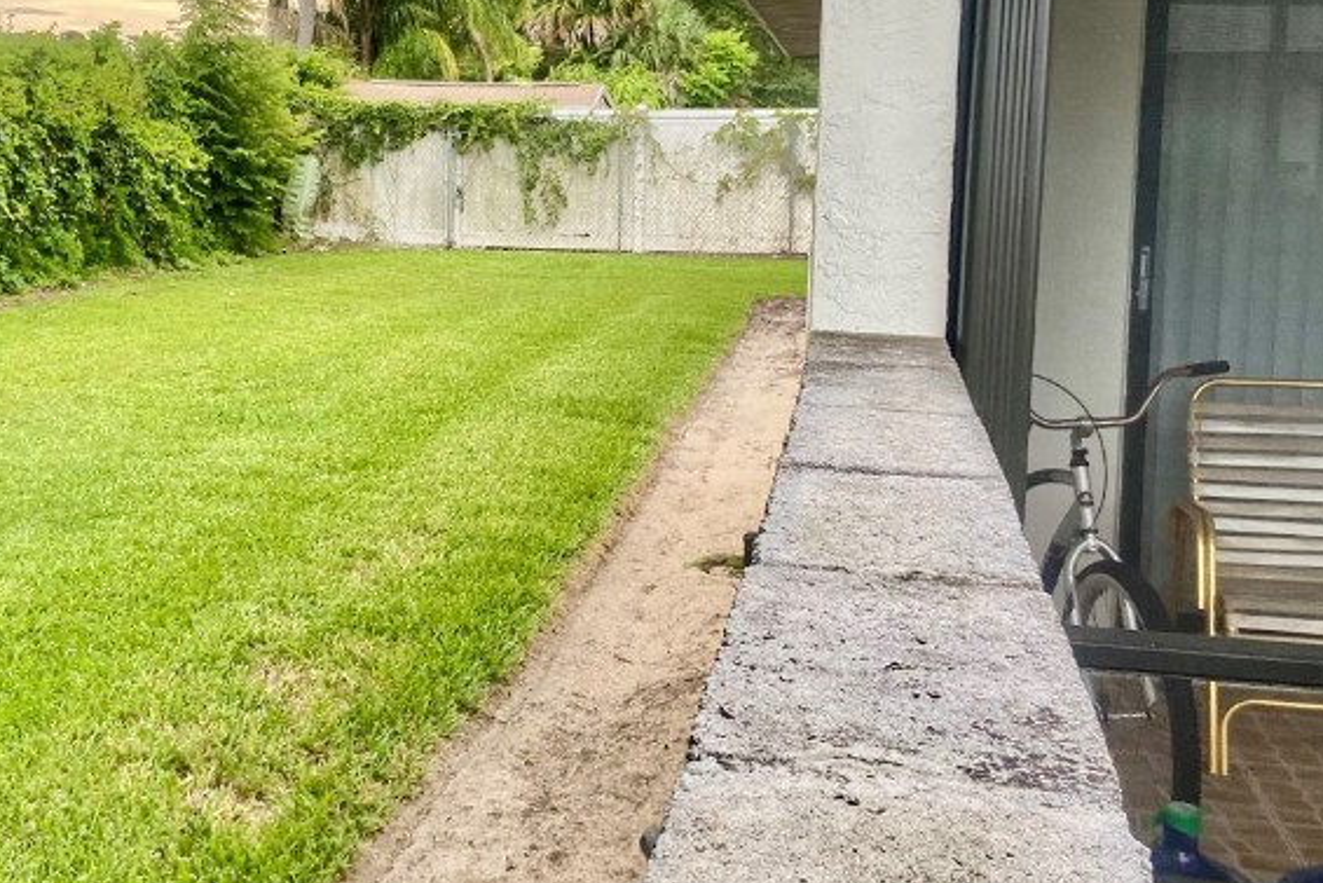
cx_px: 475
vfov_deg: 27.4
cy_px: 319
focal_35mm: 49
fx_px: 1801
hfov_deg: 40.0
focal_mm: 4.25
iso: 80
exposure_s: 1/121
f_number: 1.8
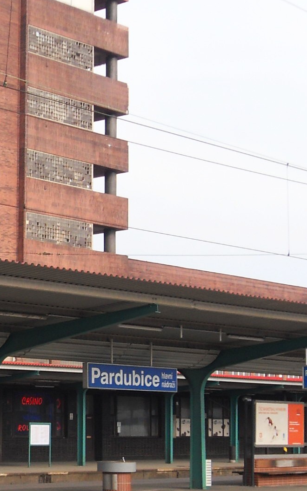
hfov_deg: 14.0
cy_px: 299
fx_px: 1219
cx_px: -30
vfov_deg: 22.8
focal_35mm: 91
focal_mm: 6.3
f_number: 8.2
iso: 80
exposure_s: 1/90
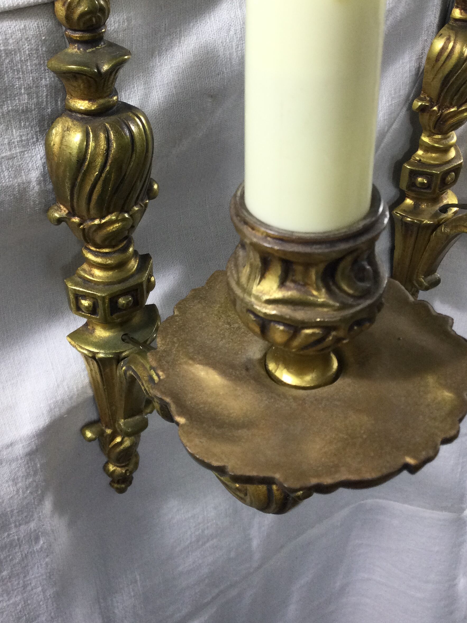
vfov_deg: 43.4
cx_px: 197
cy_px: 220
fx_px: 773
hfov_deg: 33.5
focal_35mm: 43
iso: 32
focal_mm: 3.3
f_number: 2.4
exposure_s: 1/40
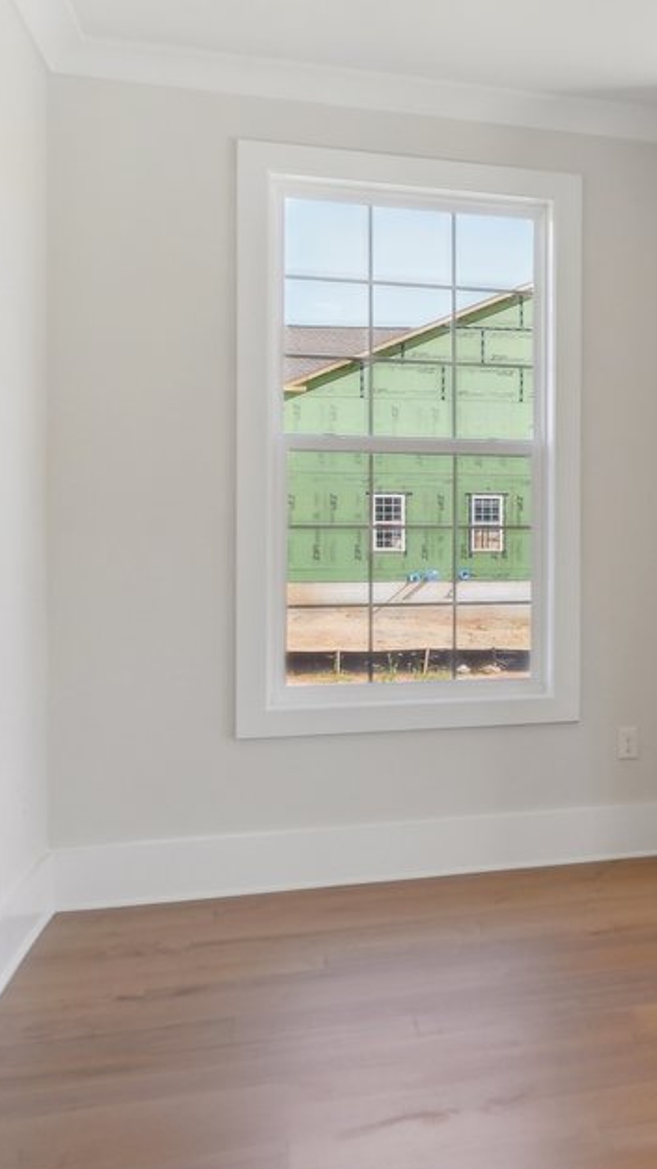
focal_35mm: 48
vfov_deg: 42.9
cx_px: 1107
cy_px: 586
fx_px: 1487
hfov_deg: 19.8
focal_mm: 14
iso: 400
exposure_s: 1/200
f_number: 7.1
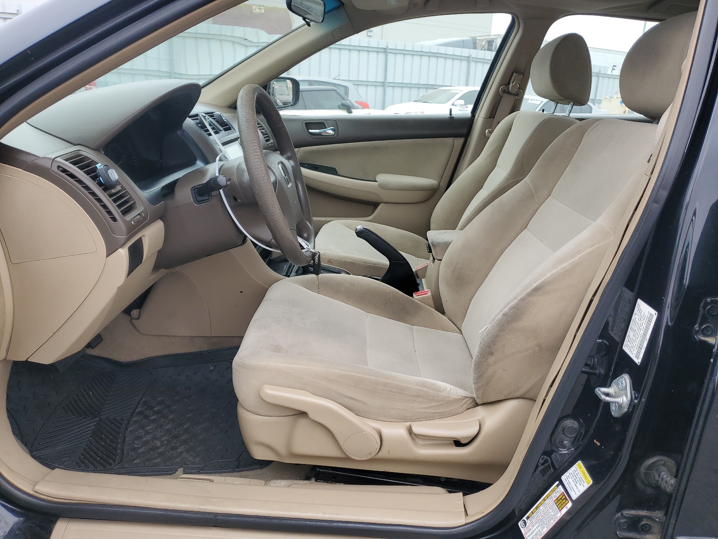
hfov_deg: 67.3
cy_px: 270
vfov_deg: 53.1
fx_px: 539
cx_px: 359
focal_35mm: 26
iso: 50
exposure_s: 1/400
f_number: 1.5
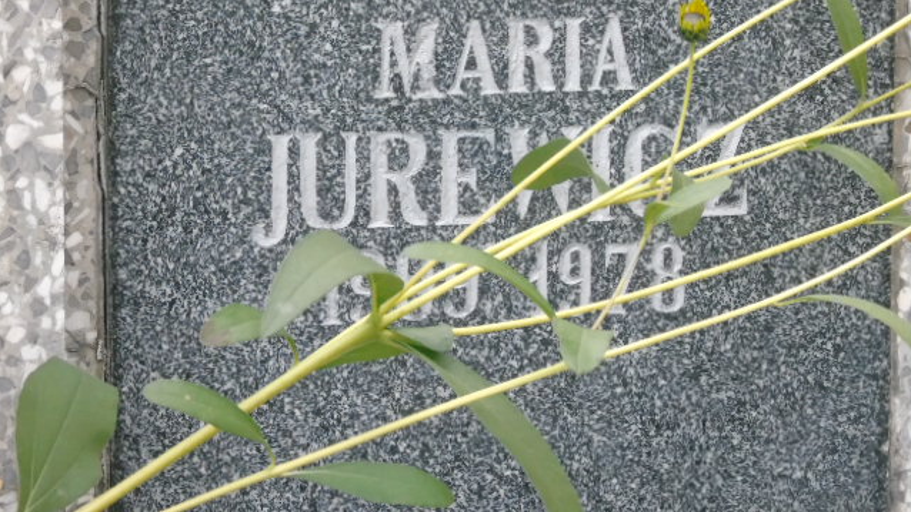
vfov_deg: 4.0
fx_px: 7344
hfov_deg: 7.1
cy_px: 227
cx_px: 456
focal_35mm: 304
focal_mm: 50
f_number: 4.9
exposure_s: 1/250
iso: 800
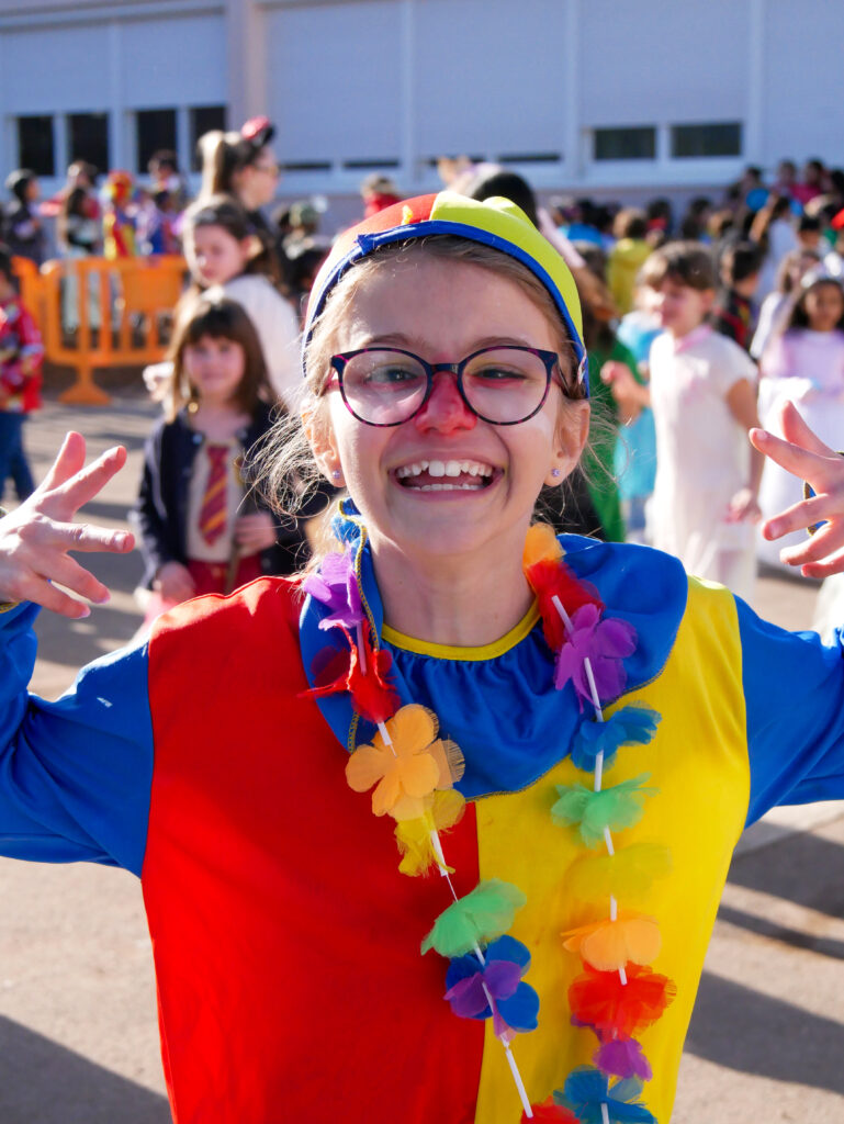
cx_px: 422
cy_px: 562
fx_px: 2404
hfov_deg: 19.9
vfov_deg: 26.3
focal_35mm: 74
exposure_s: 1/2500
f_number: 5.1
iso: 800
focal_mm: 37
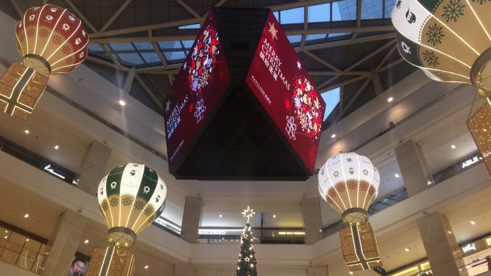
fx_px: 417
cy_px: 161
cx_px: 243
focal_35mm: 32
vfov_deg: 36.6
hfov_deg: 61.0
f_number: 2.2
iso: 32
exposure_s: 1/33
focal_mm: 4.15
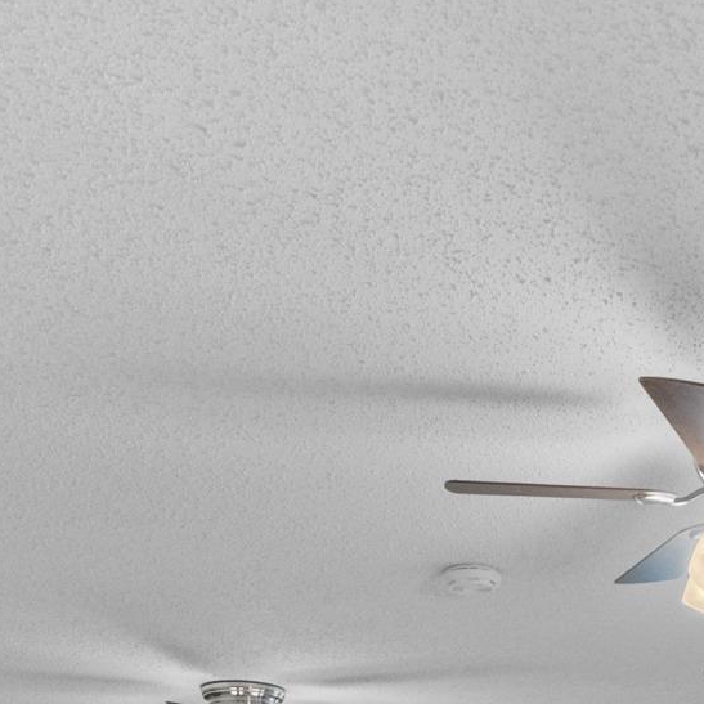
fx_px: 1519
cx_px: 750
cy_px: 1056
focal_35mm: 66
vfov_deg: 21.8
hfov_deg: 24.5
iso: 800
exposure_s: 1/8
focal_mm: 11
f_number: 8
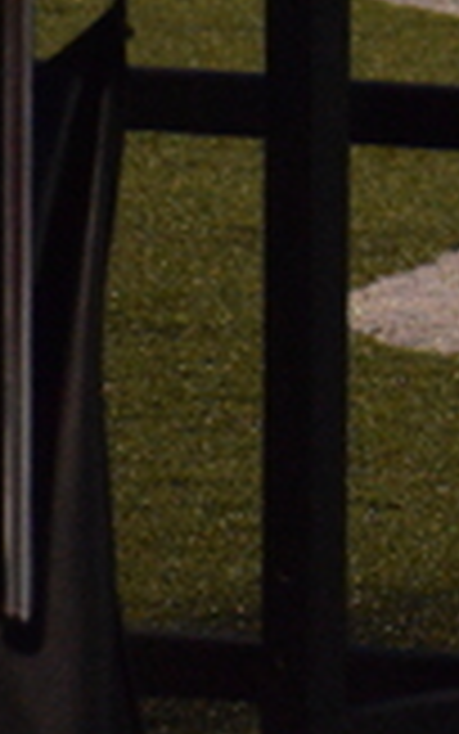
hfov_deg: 1.6
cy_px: -759
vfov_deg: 2.5
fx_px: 16498
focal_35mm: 825
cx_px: 2250
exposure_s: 1/500
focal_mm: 86
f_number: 4.8
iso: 3200
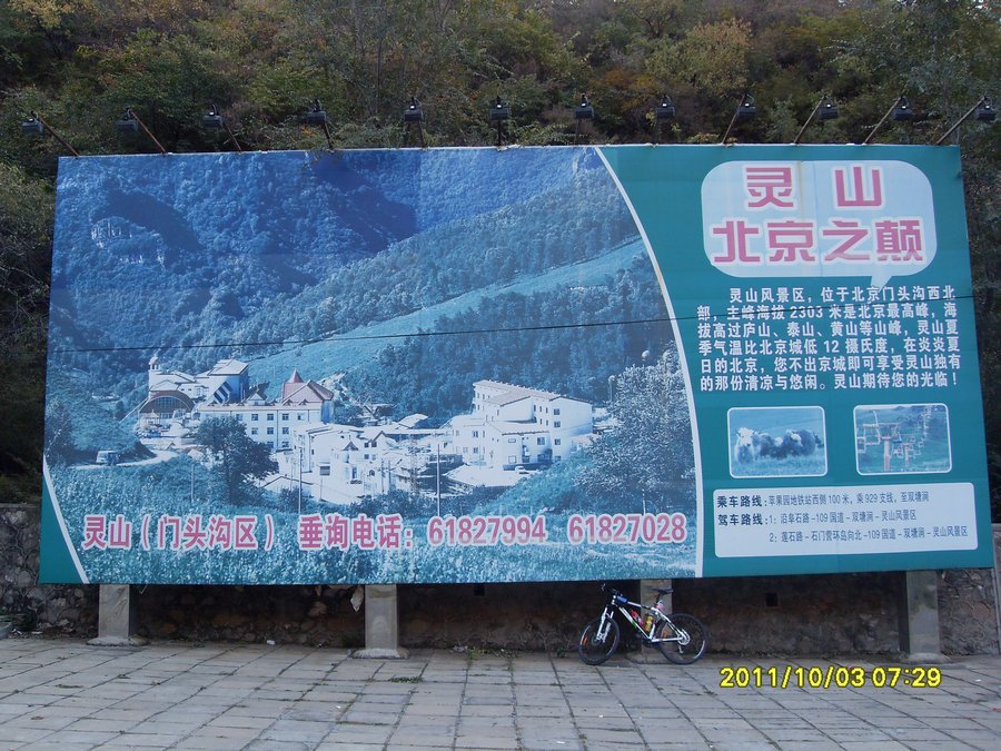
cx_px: 500
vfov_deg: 40.7
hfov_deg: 52.6
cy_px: 376
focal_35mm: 35
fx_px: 1012
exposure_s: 1/90
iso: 80
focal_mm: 6.3
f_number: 2.8
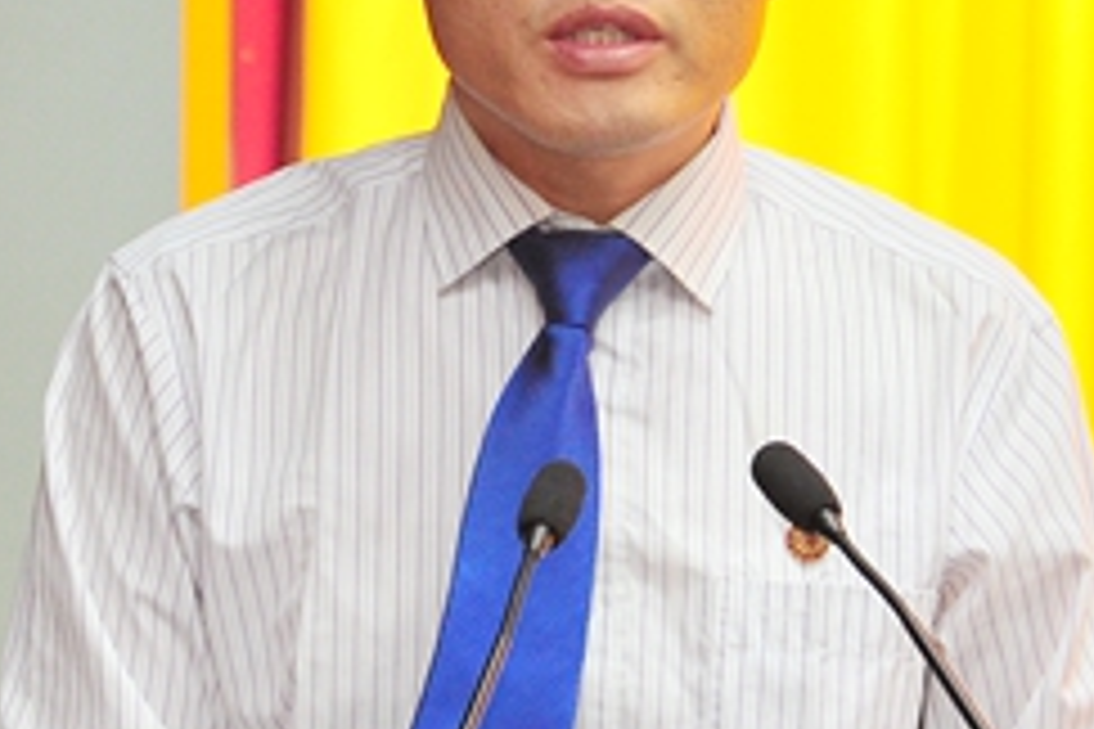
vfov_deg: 9.6
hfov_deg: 14.3
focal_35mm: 143
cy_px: 230
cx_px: 576
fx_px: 4345
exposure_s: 1/125
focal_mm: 58
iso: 800
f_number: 4
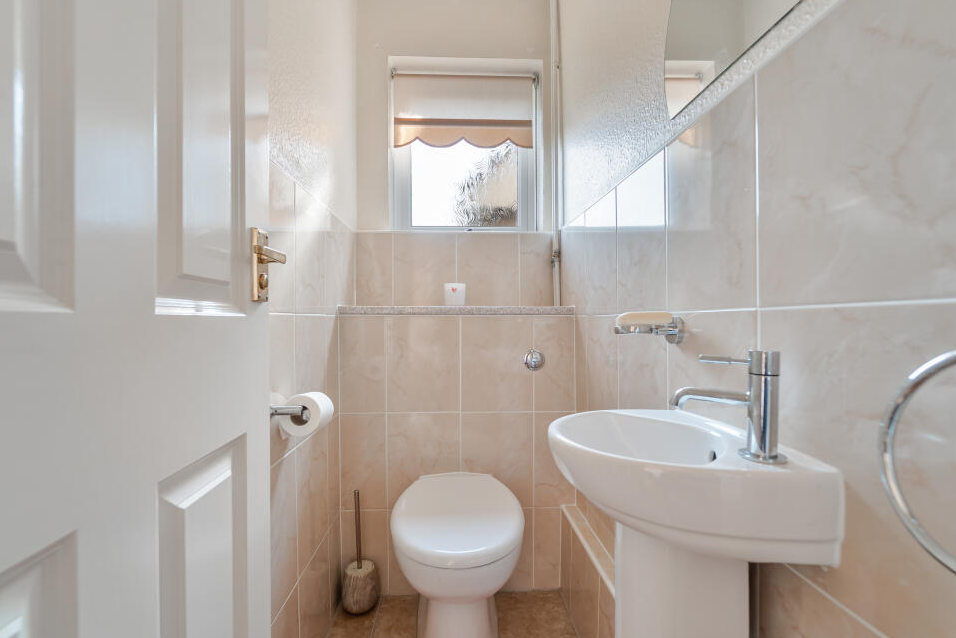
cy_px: 328
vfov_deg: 77.3
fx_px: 398
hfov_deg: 100.4
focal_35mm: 15
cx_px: 471
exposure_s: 1/500
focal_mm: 14
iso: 320
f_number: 6.3
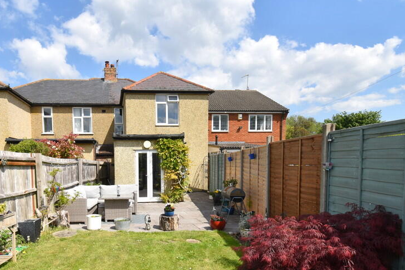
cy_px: 182
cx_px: 139
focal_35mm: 21
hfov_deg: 78.8
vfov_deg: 58.1
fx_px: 236
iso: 100
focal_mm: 10
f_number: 8
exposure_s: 1/250
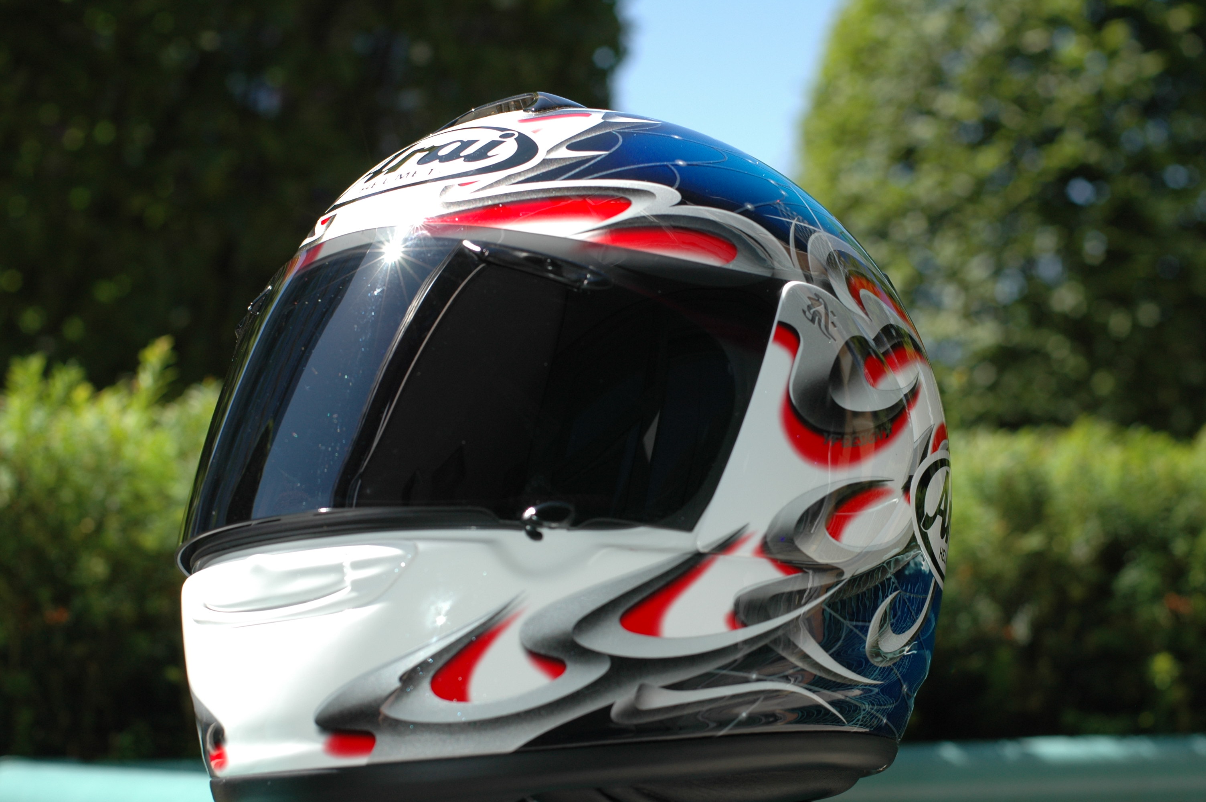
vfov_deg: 18.1
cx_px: 603
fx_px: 2510
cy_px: 401
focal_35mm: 75
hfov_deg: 27.0
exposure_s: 1/500
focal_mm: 50
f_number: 5
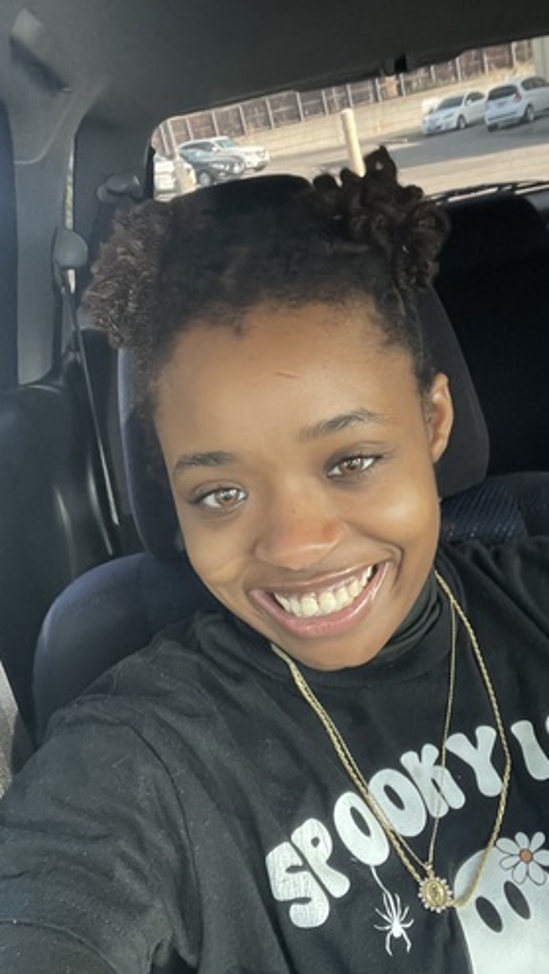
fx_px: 853
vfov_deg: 59.5
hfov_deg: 35.7
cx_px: 296
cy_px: 486
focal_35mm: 33
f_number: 2.2
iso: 160
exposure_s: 1/60
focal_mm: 2.71
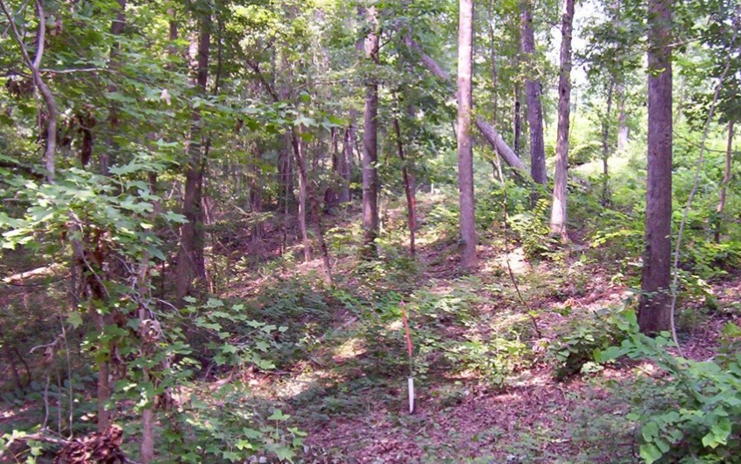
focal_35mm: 46
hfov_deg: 43.4
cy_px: 276
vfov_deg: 27.9
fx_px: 929
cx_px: 409
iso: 100
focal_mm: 5.54
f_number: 2.76
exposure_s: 1/87
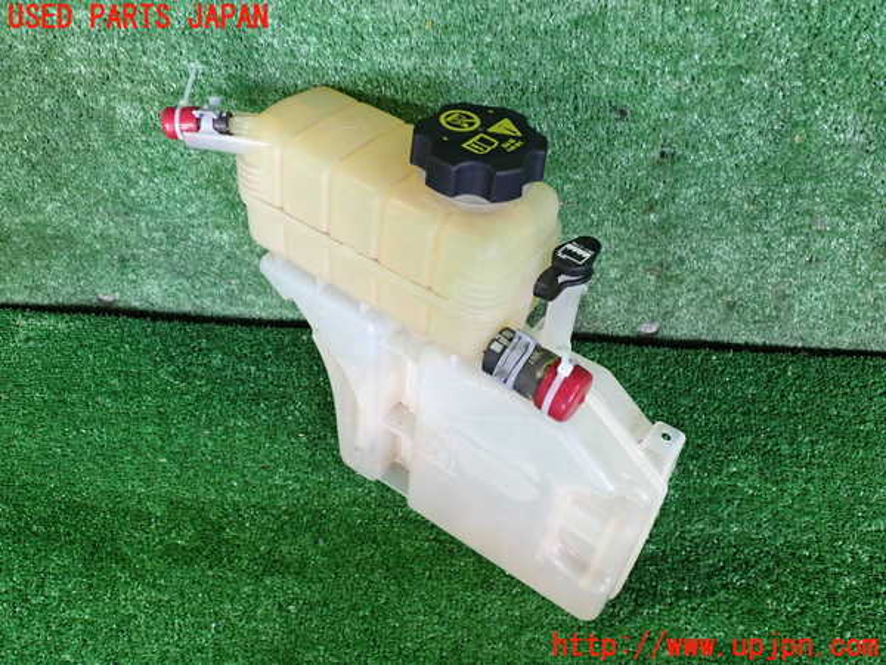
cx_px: 443
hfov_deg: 60.0
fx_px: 768
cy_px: 332
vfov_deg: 46.8
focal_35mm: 30
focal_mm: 5.4
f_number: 2.3
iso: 320
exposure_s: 1/30
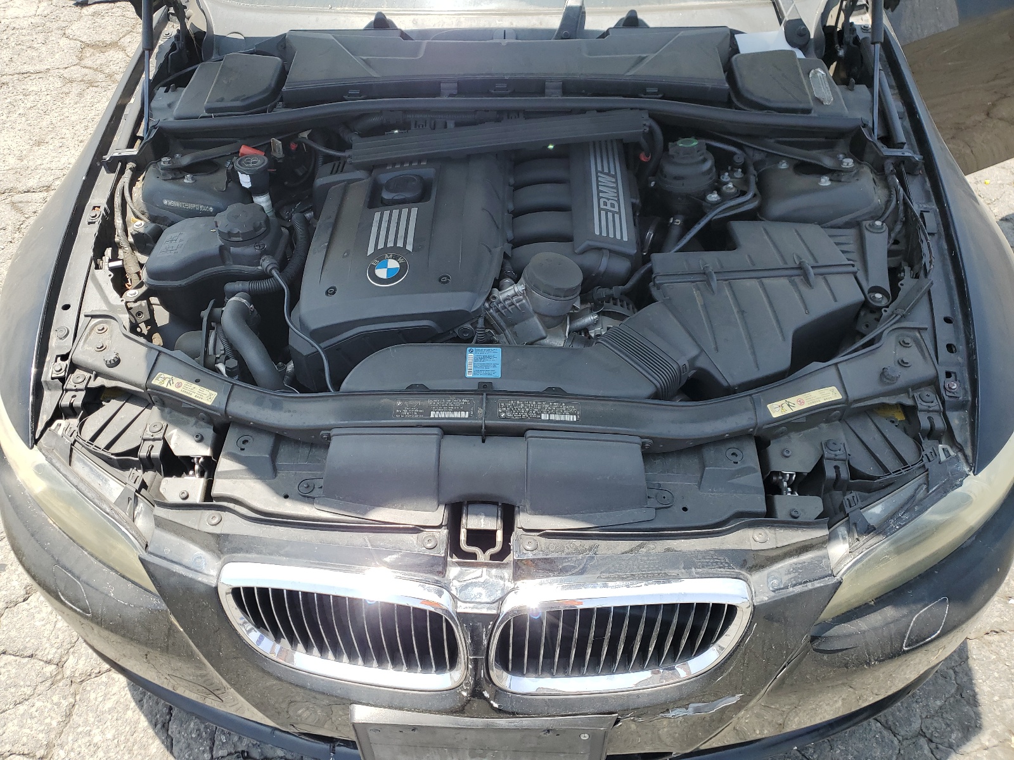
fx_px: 762
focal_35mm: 26
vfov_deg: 53.1
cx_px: 507
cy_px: 380
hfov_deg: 67.3
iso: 50
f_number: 1.5
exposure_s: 1/909
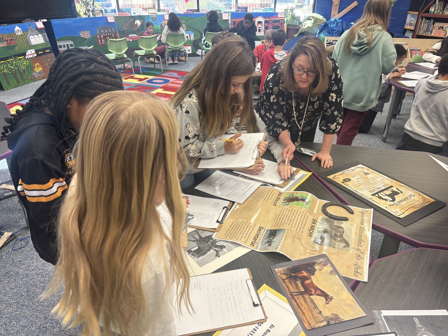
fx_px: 336
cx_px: 224
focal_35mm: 26
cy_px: 168
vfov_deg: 53.1
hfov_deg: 67.3
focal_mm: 5.96
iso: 80
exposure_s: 1/60
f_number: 1.6
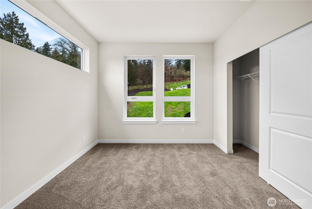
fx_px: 104
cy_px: 104
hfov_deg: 112.6
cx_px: 156
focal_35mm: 12
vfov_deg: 90.1
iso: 1000
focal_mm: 12
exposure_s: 1/30
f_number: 7.1
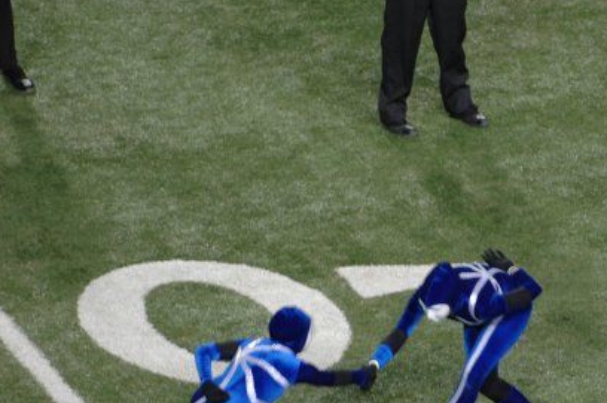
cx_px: 507
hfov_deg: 3.5
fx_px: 9902
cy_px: 315
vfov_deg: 2.3
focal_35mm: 588
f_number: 2.8
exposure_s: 1/60
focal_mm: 200
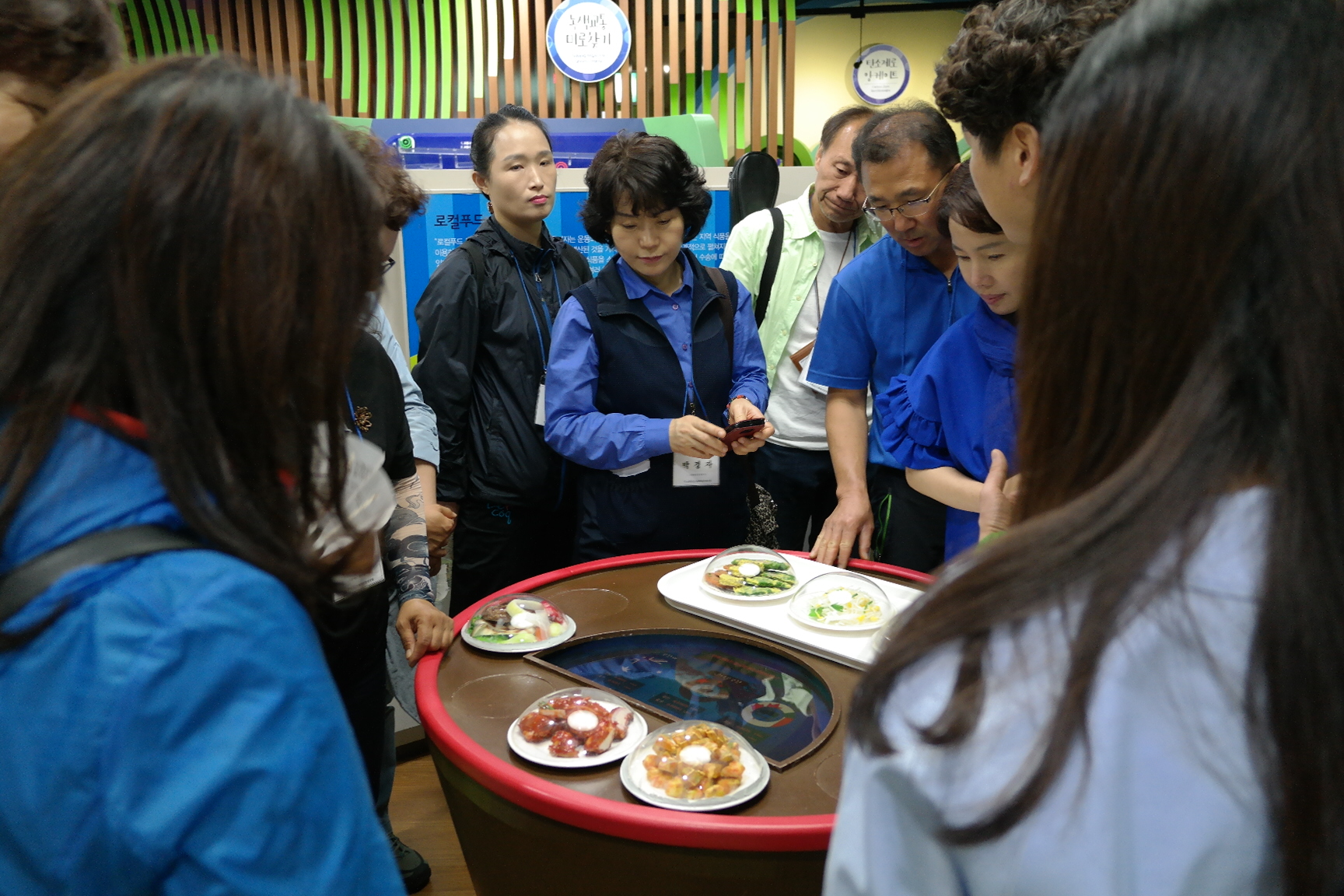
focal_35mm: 30
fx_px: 1120
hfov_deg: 61.9
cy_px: 448
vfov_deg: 43.6
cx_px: 672
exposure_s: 1/40
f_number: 3.5
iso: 800
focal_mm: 20
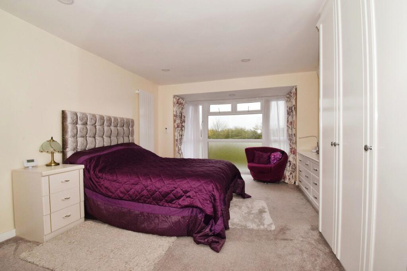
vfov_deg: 77.3
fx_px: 170
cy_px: 136
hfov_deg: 100.4
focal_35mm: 15
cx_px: 204
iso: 1000
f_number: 10
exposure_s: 1/60
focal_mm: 10
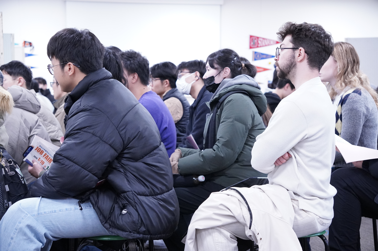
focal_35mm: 71
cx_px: 189
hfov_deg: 28.4
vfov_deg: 19.1
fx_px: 747
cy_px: 126
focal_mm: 47.5
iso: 4000
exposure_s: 1/160
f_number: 4
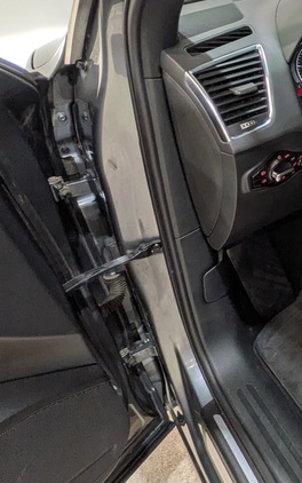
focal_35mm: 36
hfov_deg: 25.8
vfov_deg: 52.6
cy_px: 149
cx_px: 458
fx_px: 474
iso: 64
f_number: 2.2
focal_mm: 1.83
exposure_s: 1/40
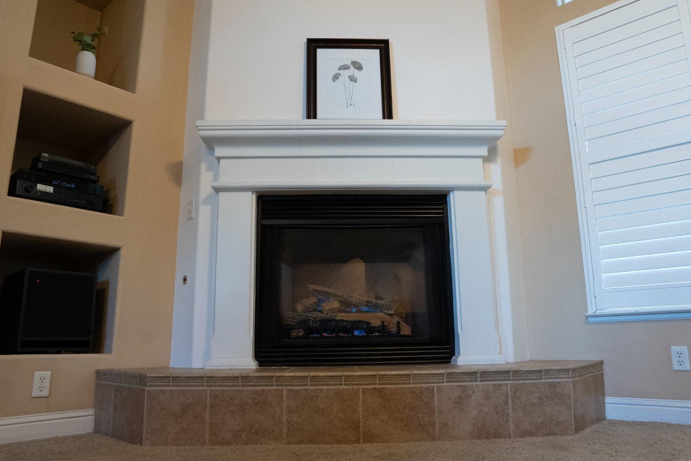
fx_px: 480
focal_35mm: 25
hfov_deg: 71.5
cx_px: 350
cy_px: 232
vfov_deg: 51.3
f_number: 3.5
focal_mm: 16
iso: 5000
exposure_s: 1/160
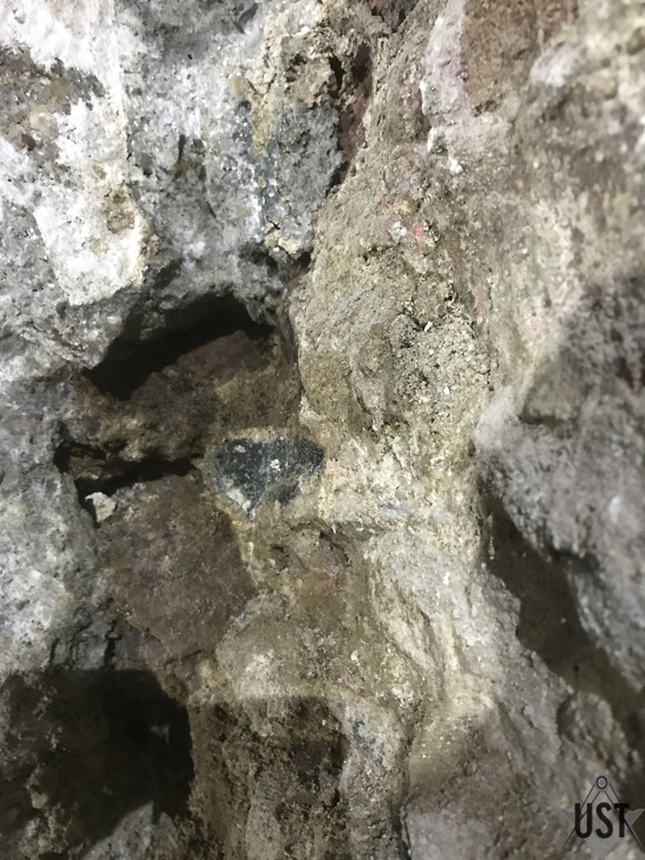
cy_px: 430
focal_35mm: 28
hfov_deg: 49.7
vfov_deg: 63.4
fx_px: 696
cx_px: 322
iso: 80
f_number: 1.8
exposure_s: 1/6
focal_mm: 3.99
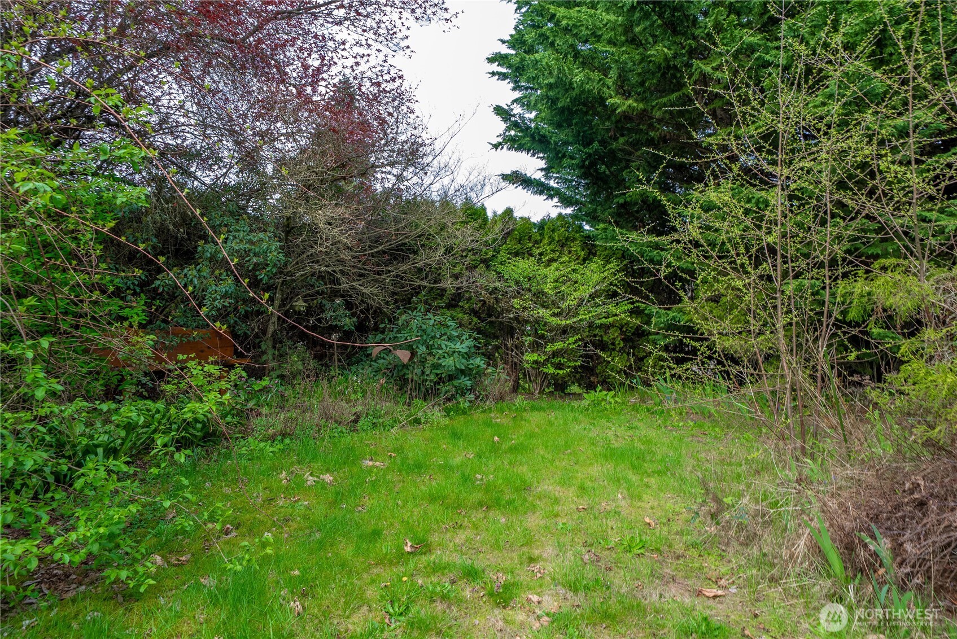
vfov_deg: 62.0
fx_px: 532
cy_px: 320
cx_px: 478
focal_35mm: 20
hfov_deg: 83.9
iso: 100
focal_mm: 20
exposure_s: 1/30
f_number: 7.1
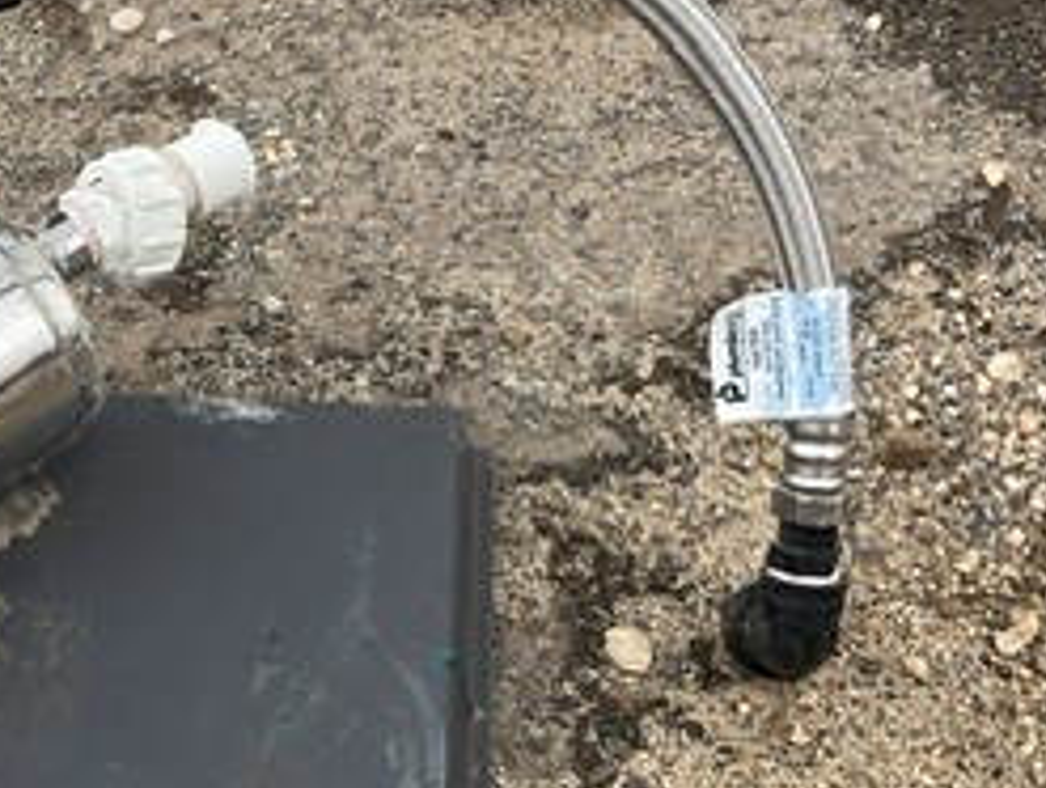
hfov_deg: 24.6
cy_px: 390
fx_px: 2270
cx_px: -30
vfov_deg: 19.7
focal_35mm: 75
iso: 16
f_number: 1.8
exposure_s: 1/149
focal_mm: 3
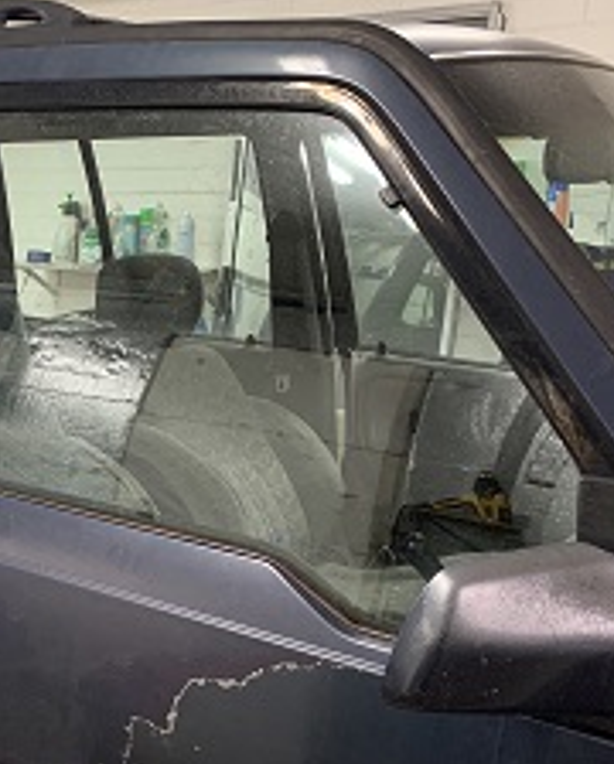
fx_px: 1178
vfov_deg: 35.6
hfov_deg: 26.5
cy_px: 506
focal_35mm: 52
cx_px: -92
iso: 200
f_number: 1.8
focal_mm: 4.25
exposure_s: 1/60
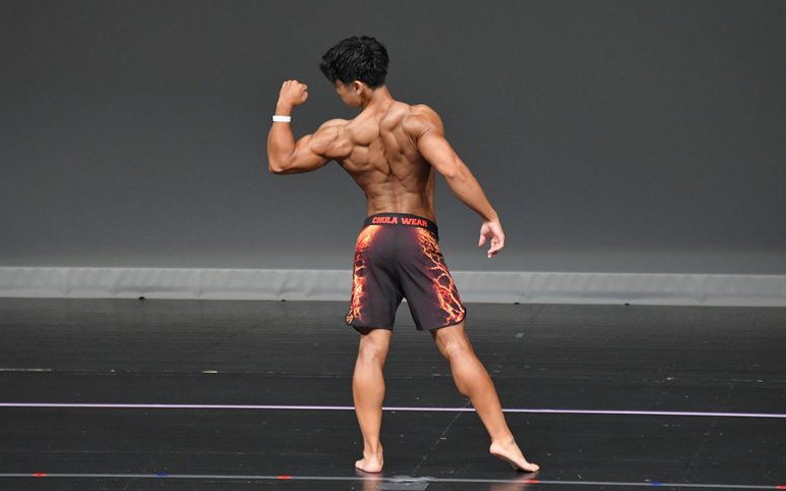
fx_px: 8226
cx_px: 393
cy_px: 240
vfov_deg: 3.4
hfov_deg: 5.5
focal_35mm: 384
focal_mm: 250
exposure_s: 1/400
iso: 4000
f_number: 5.6
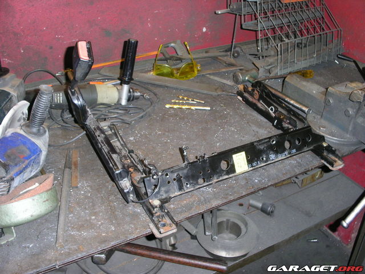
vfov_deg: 37.7
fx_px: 401
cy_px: 137
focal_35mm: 38
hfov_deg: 49.0
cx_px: 182
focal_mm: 7.8
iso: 200
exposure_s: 1/45
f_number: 2.8
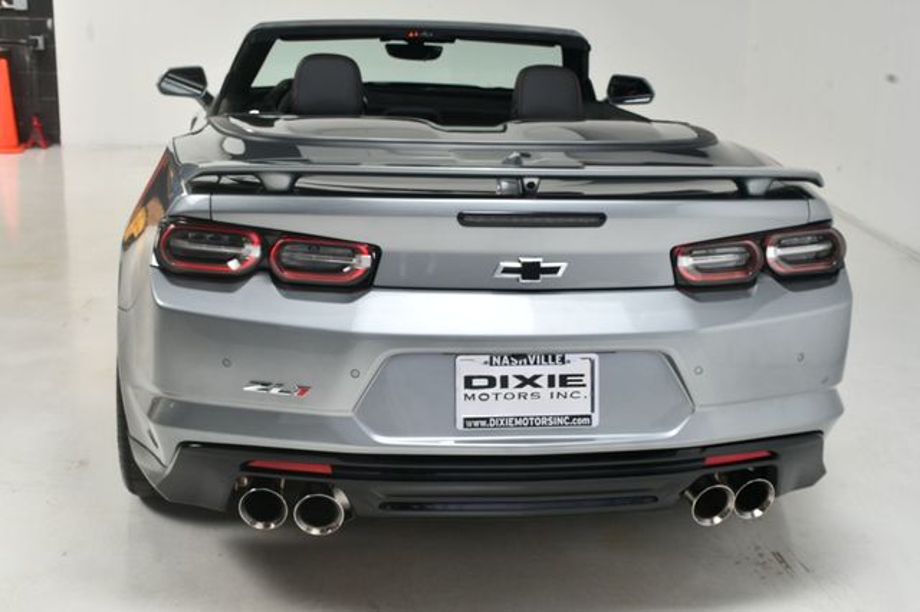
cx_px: 460
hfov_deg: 38.9
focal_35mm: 51
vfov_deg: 26.5
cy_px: 306
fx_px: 1303
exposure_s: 1/160
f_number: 13
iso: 100
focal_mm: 34
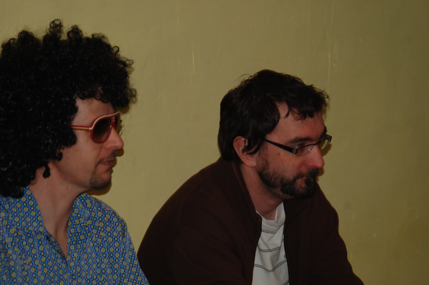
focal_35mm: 150
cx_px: 214
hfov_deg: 13.7
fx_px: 1786
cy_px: 142
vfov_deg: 9.1
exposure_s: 1/125
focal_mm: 100
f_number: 5.6
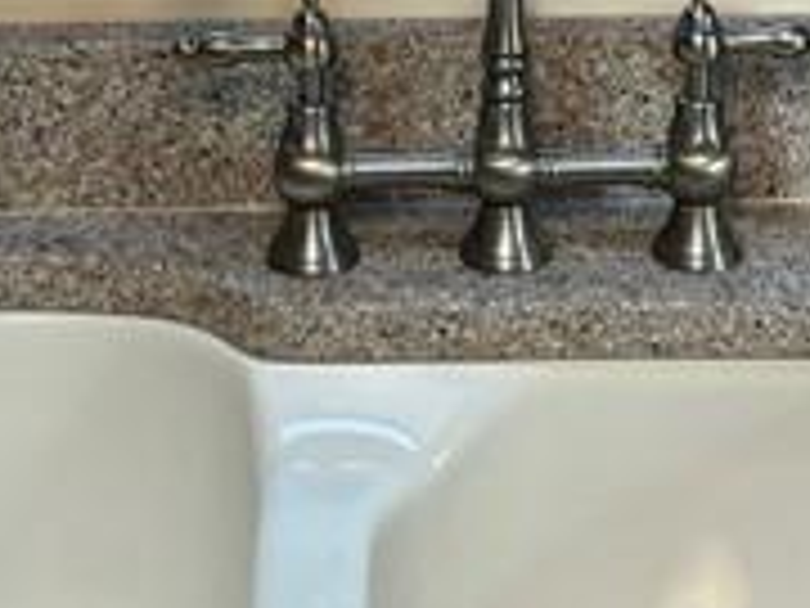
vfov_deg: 9.6
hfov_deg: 13.3
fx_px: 3463
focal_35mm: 148
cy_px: -450
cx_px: 536
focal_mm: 5.96
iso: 125
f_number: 1.6
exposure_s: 1/60
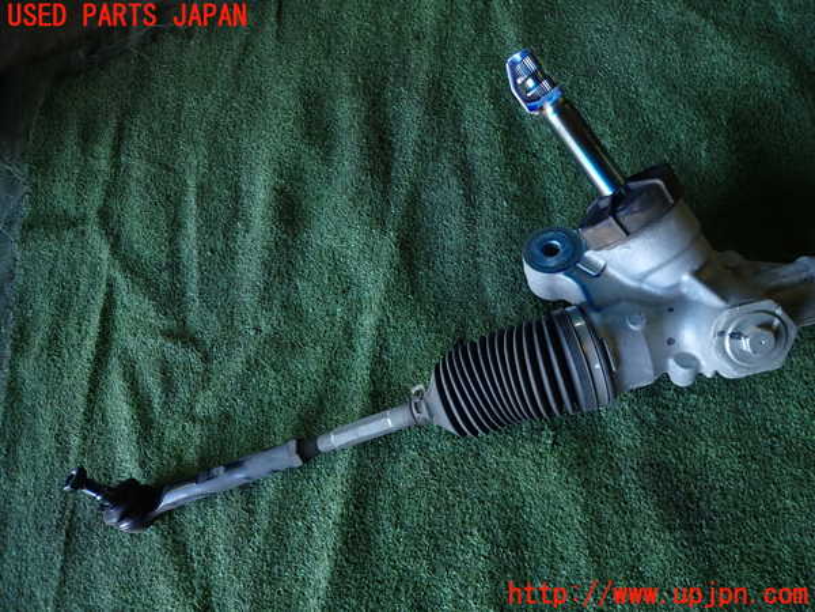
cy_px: 306
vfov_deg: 54.9
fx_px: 589
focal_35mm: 25
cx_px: 408
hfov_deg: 69.4
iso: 160
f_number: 2
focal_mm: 4.5
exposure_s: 1/60
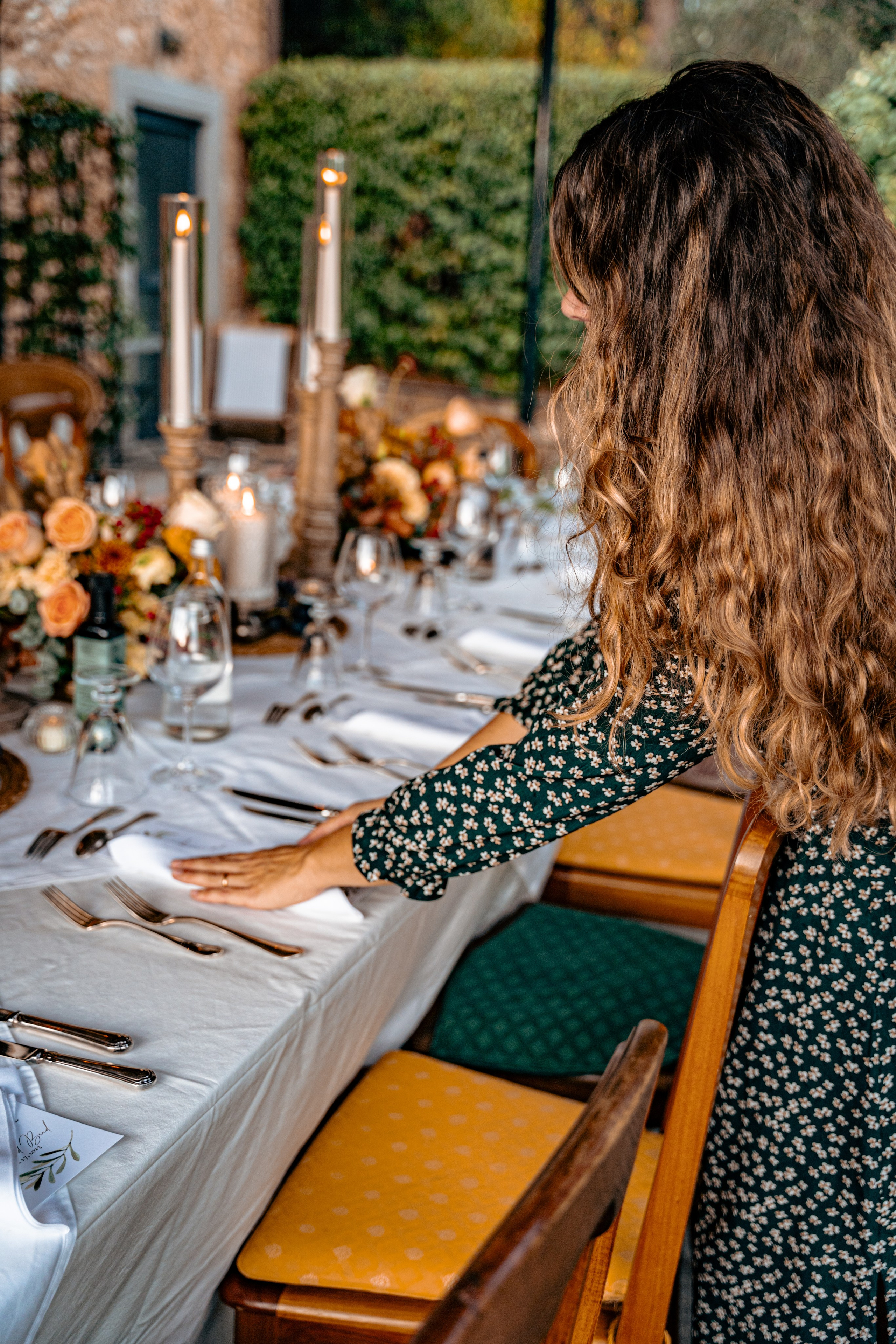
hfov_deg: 33.9
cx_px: 448
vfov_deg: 49.1
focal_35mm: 39
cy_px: 672
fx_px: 1471
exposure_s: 1/400
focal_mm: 39.4
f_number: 2.8
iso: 200
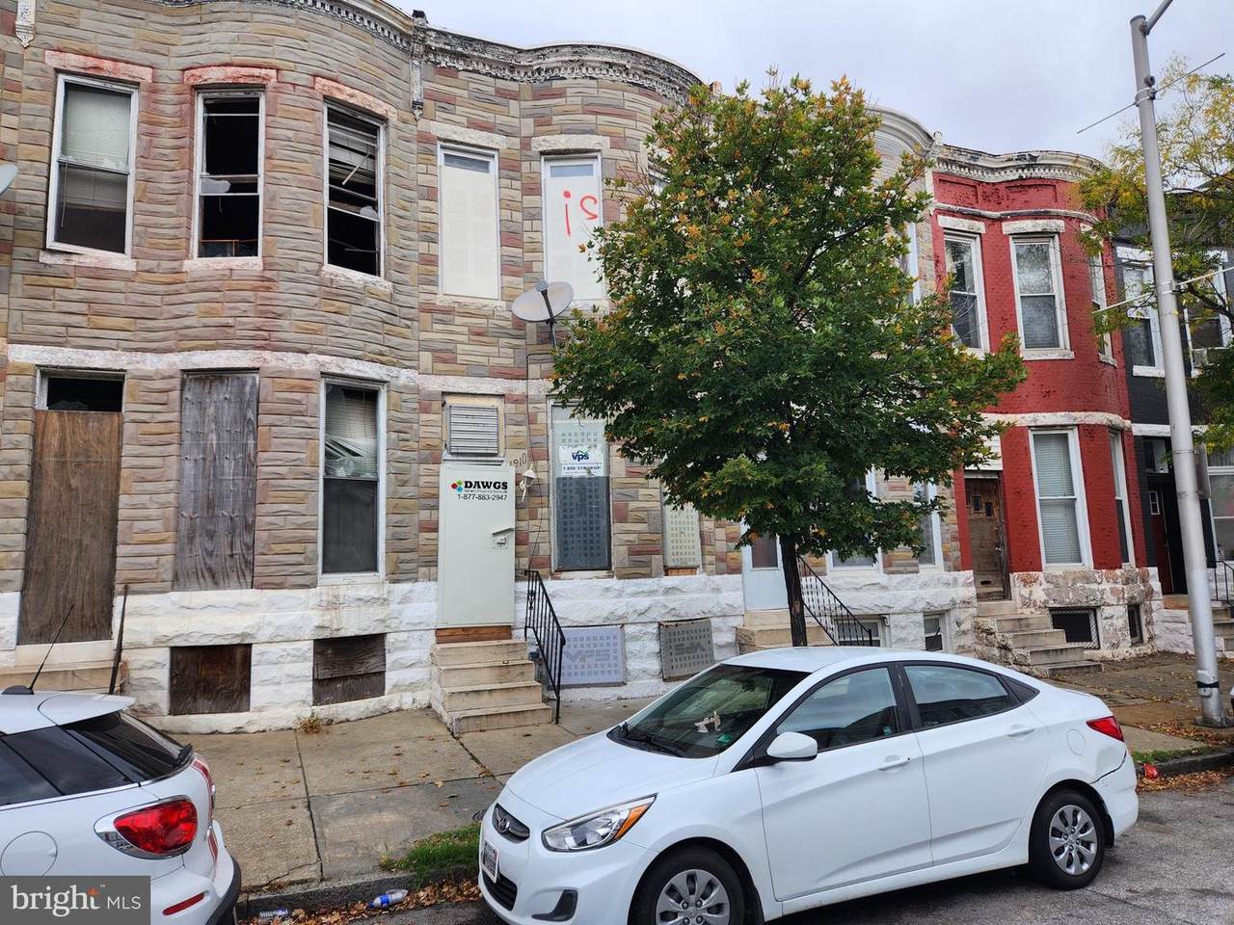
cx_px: 617
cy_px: 462
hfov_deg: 73.9
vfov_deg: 58.9
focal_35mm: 23
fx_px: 820
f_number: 1.8
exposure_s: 1/1019
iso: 20
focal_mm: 5.4
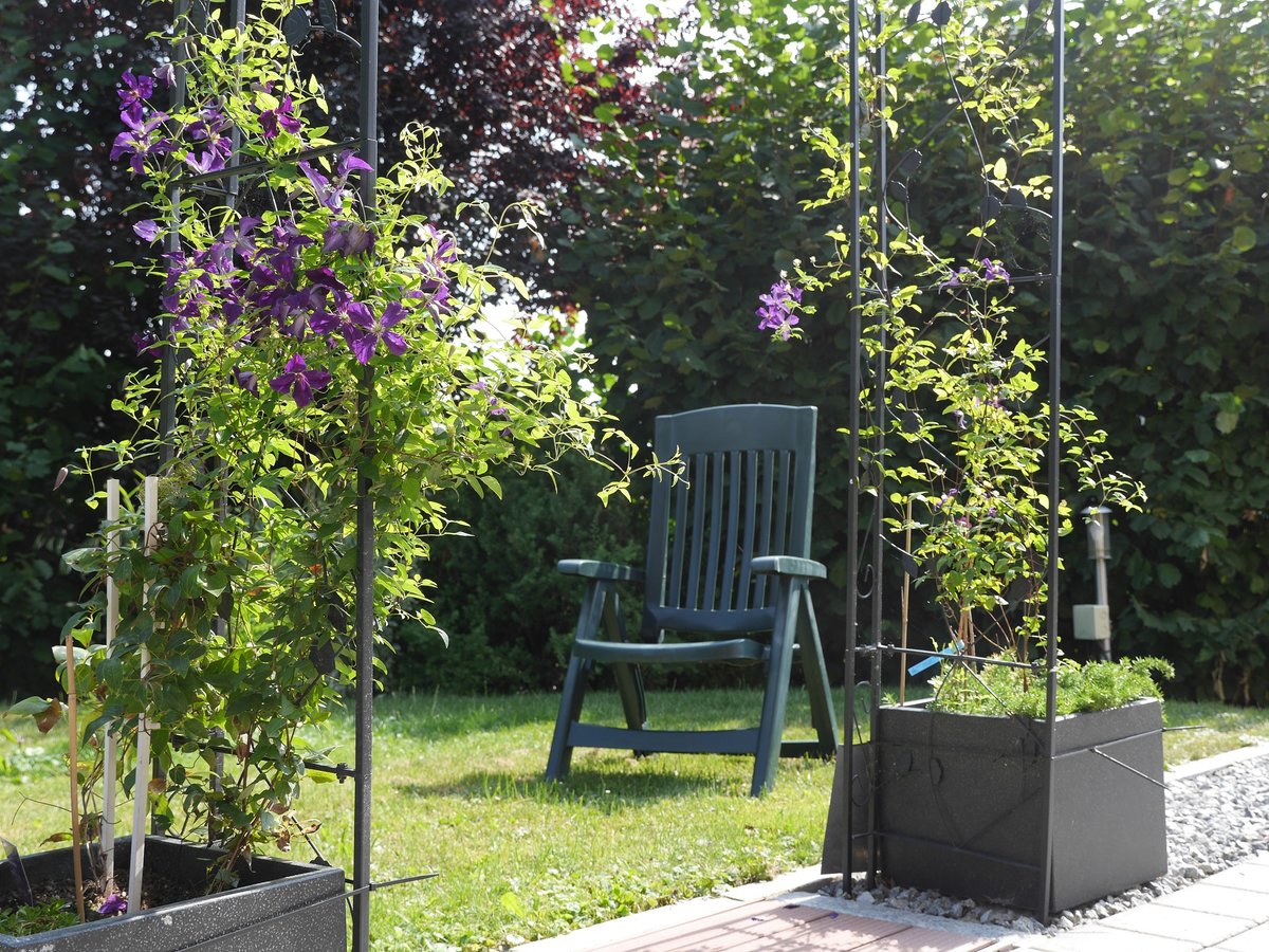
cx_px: 634
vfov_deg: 32.9
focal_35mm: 44
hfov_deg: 42.9
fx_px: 1613
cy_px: 476
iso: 200
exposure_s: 1/250
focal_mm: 22
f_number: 4.5
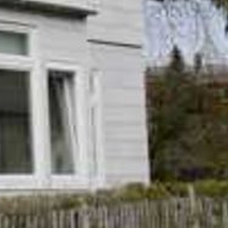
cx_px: -366
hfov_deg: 8.1
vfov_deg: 8.5
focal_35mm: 196
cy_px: -200
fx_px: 1461
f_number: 5.6
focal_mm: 7.4
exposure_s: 1/400
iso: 80
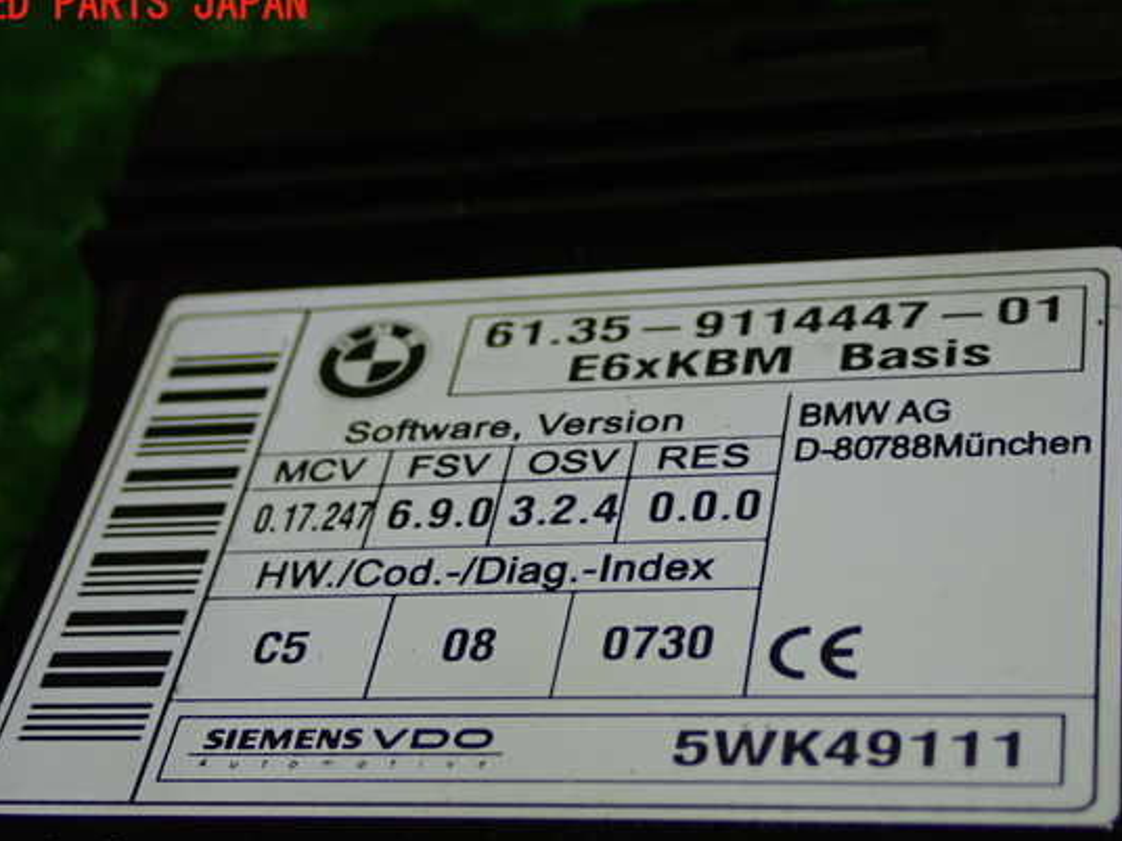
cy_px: 450
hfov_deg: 26.0
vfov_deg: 19.6
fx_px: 2431
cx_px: 555
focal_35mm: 75
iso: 800
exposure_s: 1/60
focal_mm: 11.88
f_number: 3.8
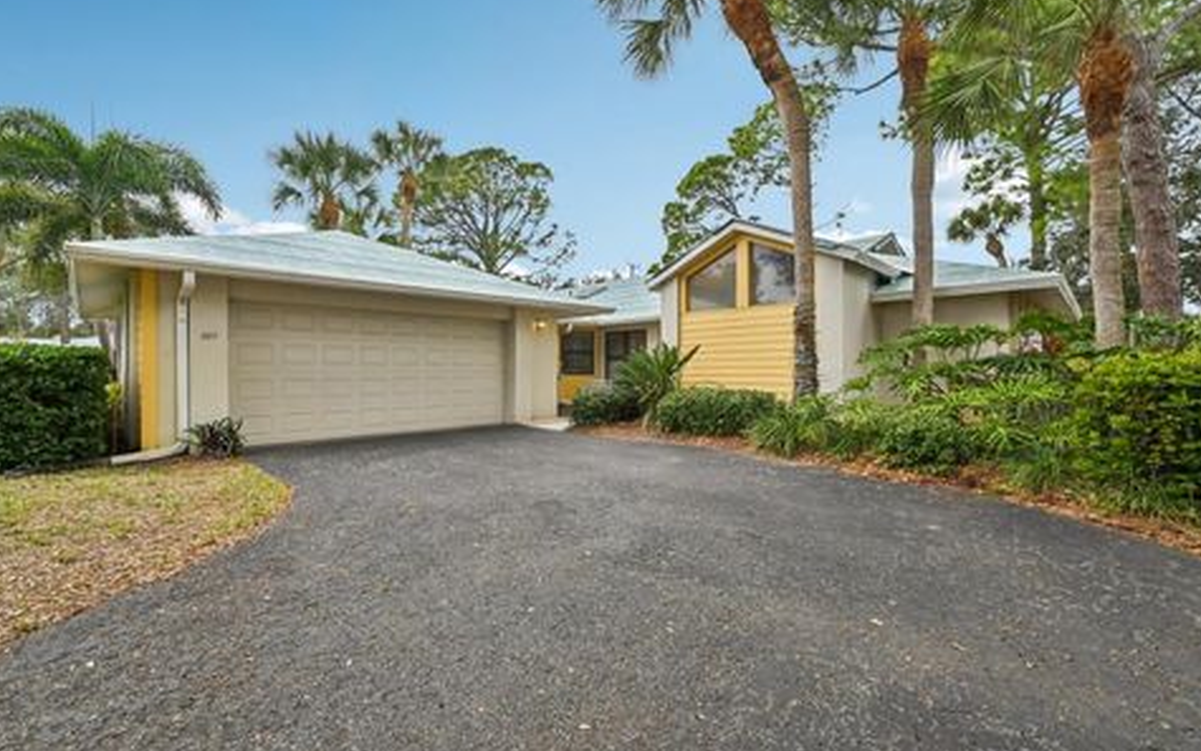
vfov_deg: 74.6
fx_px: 491
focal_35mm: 15
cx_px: 579
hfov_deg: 101.4
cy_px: 339
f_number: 8
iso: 400
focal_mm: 14
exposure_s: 1/640
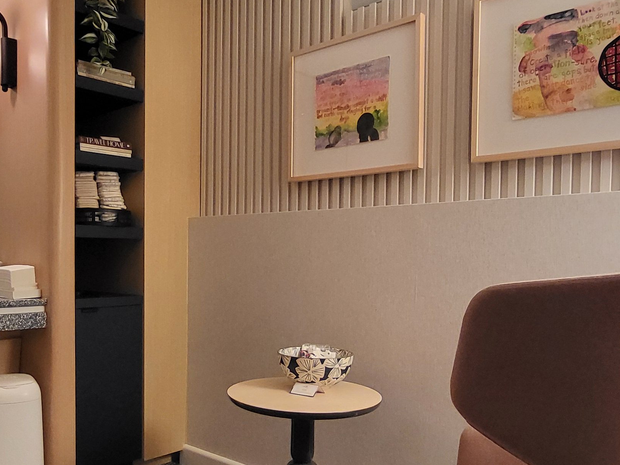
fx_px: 573
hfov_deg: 56.2
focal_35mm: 32
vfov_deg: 43.9
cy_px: 278
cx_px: 236
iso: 320
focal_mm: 1.74
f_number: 2.2
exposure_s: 1/60
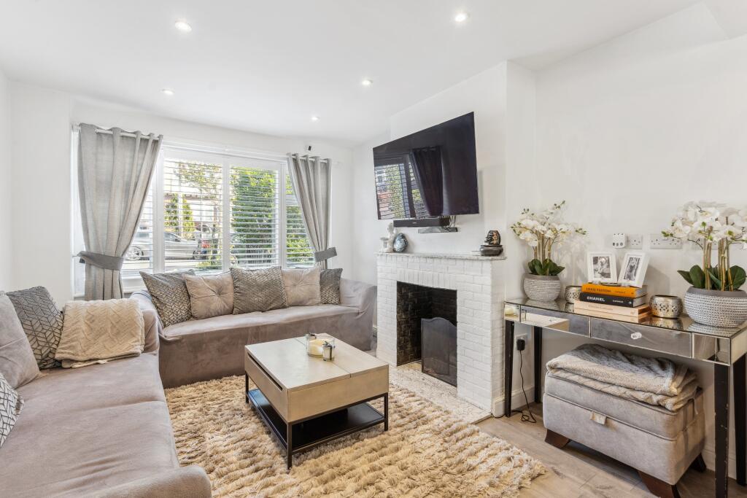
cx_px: 374
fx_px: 332
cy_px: 249
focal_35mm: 16
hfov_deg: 96.7
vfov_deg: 73.8
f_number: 8
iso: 100
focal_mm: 16
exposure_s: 1/5
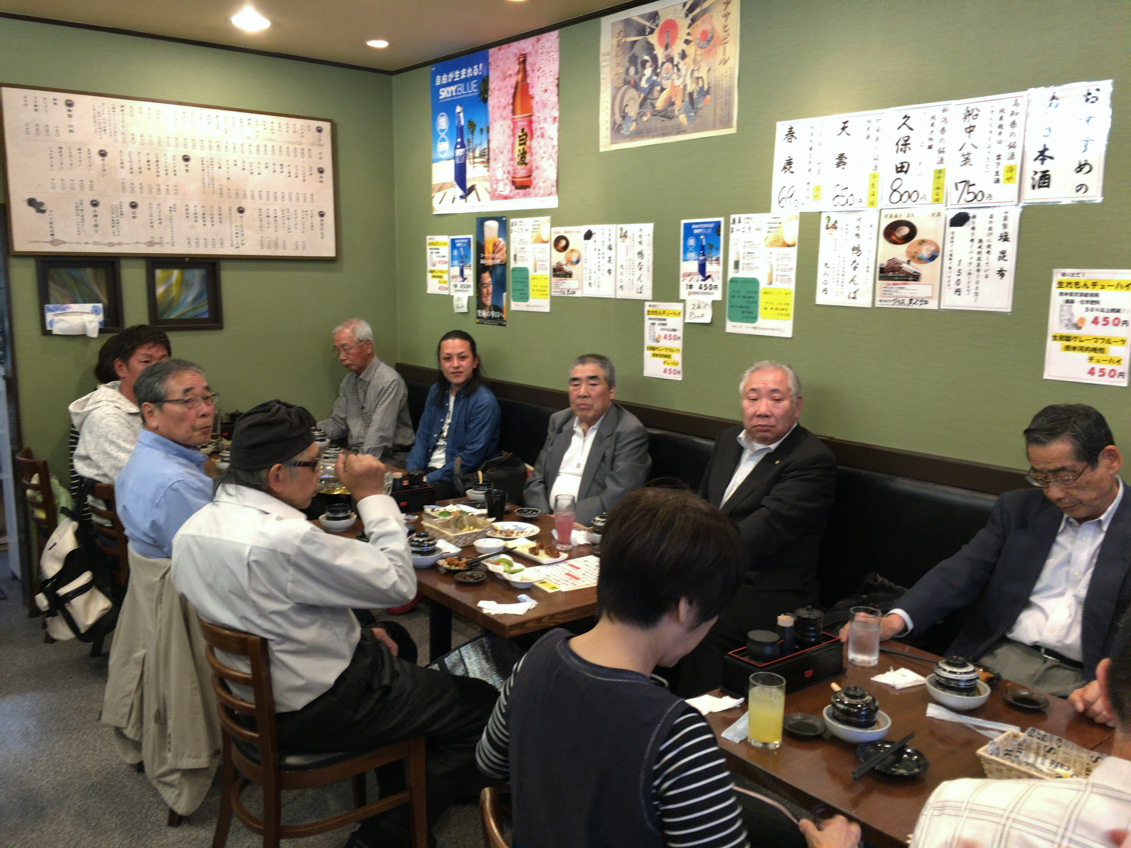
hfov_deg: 61.7
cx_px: 566
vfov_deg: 48.2
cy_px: 424
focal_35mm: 29
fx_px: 948
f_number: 2.2
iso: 200
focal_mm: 4.15
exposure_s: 1/30
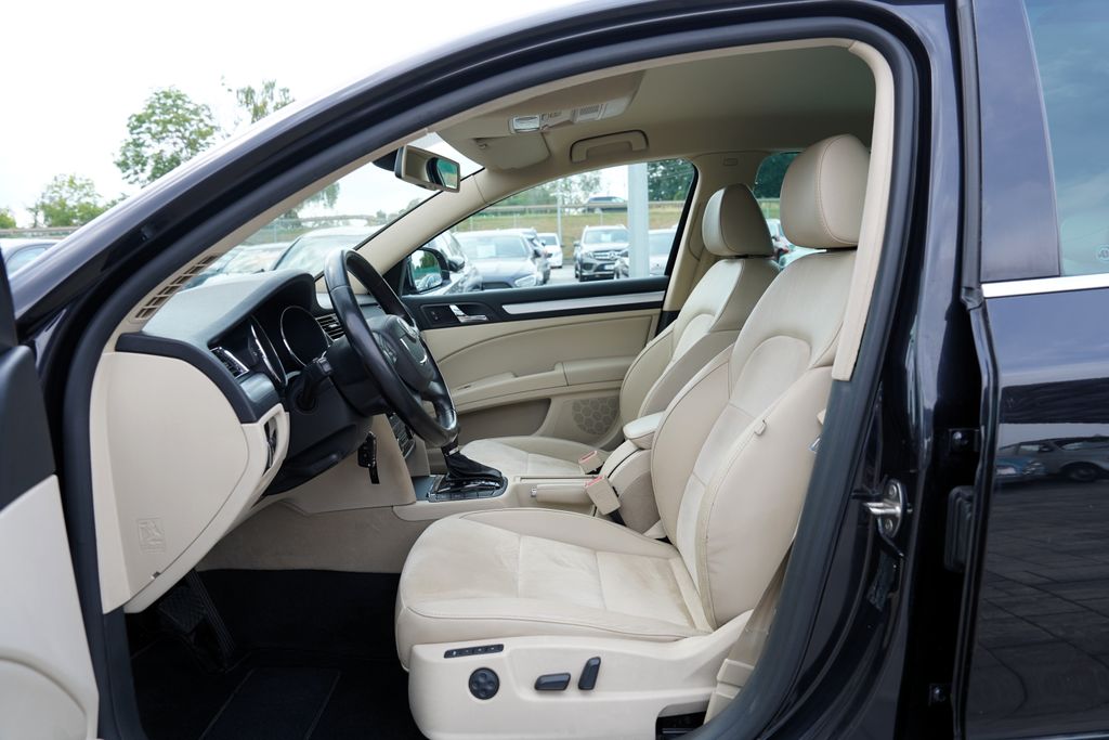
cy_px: 370
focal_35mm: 24
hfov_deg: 73.7
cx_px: 554
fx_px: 739
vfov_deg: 53.1
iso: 100
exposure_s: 1/100
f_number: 5
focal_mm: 24
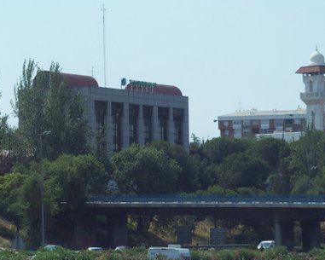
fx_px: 1953
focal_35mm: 203
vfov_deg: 7.6
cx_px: 187
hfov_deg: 9.5
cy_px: 133
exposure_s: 1/640
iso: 100
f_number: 5
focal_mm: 35
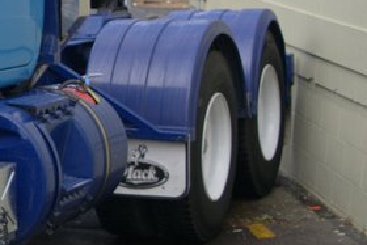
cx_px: -180
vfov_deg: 8.9
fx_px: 1560
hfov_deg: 12.7
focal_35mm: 153
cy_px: 9
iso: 100
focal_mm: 28
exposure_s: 1/400
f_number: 4.2
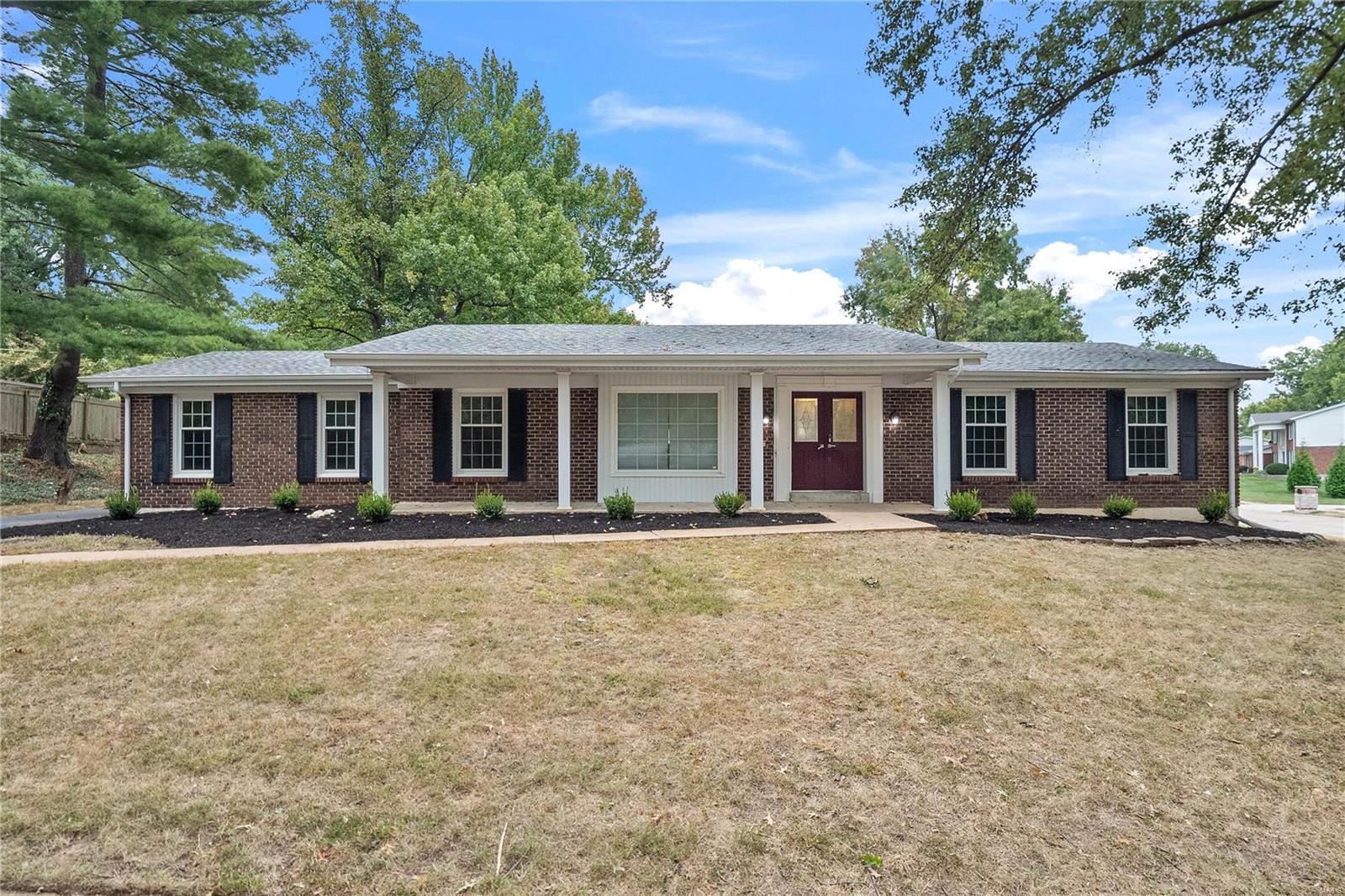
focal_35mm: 16
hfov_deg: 96.7
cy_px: 448
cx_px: 672
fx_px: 598
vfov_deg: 73.7
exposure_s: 1/50
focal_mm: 8
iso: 400
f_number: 8
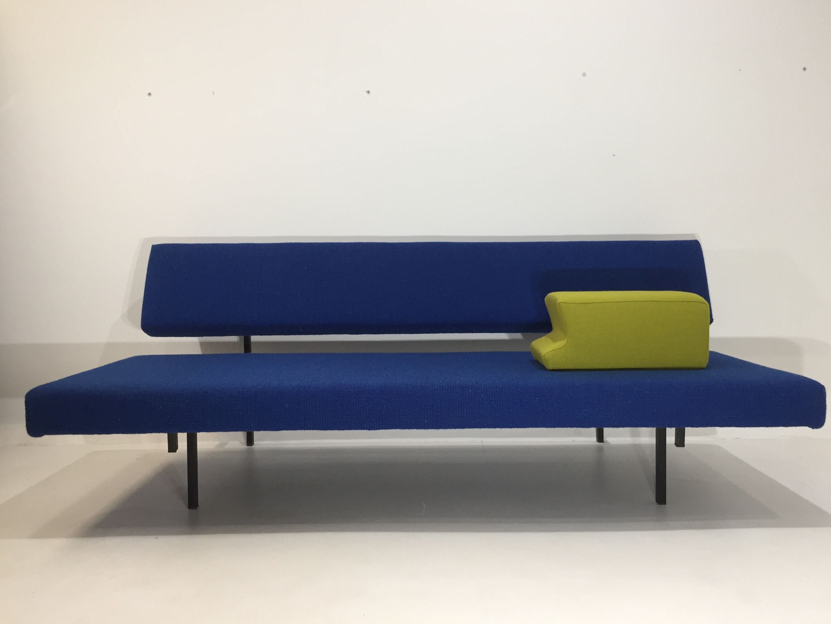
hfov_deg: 60.0
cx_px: 424
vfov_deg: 46.8
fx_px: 720
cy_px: 305
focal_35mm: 30
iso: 50
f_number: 2.2
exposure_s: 1/33
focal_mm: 4.15
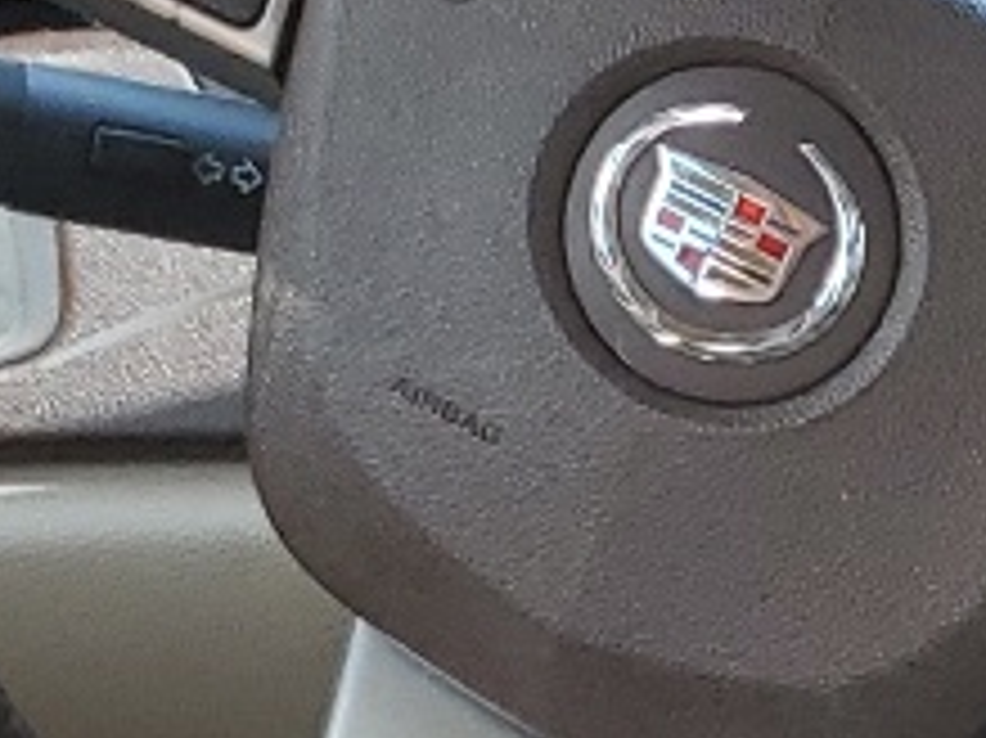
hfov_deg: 9.4
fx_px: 5409
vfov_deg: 7.4
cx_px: 2251
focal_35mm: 190
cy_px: 1602
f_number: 1.5
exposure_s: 1/185
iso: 50
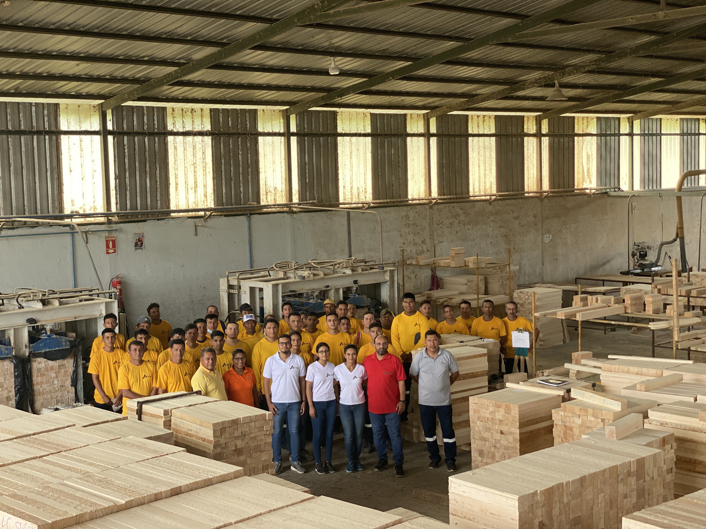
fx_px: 1061
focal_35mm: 52
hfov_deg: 36.8
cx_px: 353
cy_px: 264
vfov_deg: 28.0
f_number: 2
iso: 80
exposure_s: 1/122
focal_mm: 6
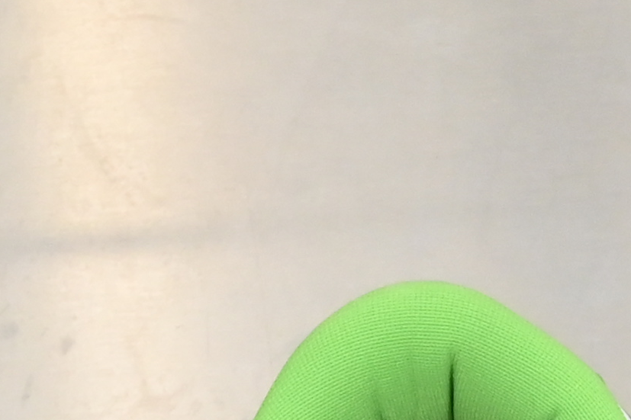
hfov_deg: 5.1
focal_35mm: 402
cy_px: 1421
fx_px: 7044
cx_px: 737
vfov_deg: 3.3
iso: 2000
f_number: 14
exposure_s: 1/80
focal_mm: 55
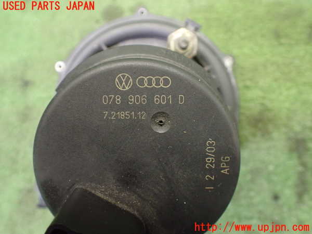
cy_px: 117
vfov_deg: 46.8
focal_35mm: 30
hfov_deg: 60.0
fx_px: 270
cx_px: 156
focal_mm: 5.4
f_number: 2.3
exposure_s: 1/50
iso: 800
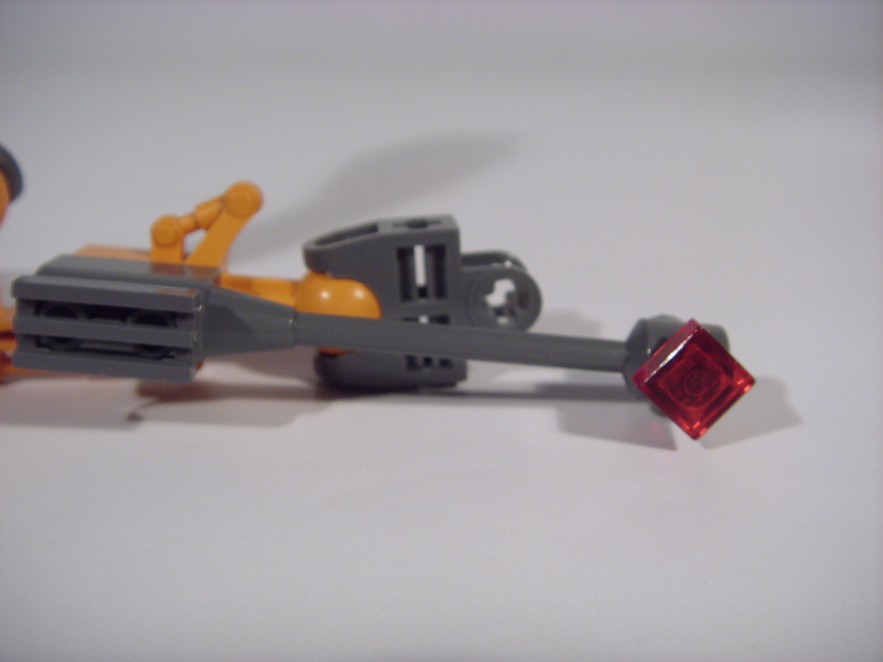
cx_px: 442
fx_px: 791
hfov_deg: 58.4
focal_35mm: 31
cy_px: 331
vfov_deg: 45.4
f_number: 3.5
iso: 100
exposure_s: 1/30
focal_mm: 6.3
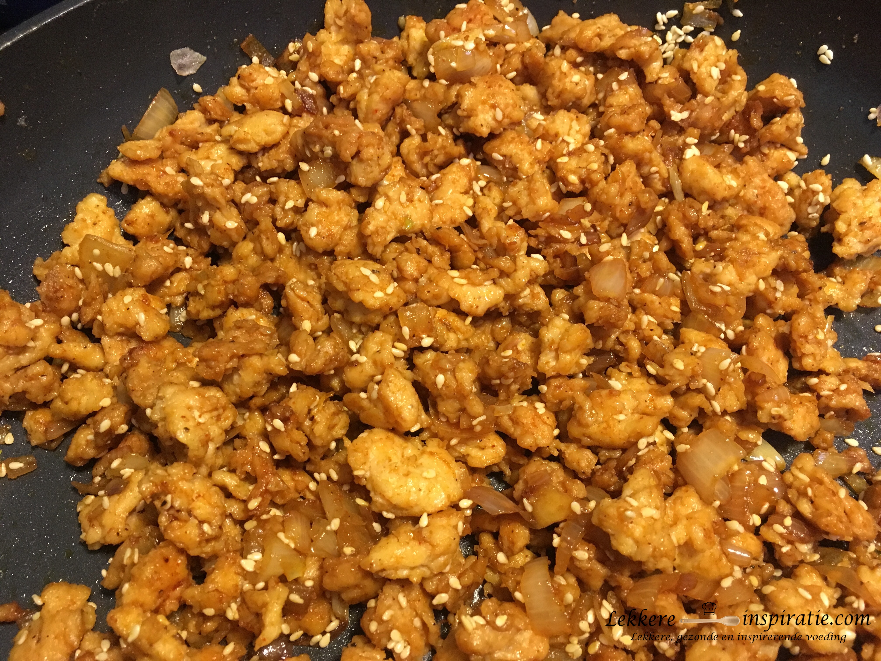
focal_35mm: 29
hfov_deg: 61.7
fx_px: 738
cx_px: 440
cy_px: 330
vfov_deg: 48.2
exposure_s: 1/25
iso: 200
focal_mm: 4.15
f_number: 2.2
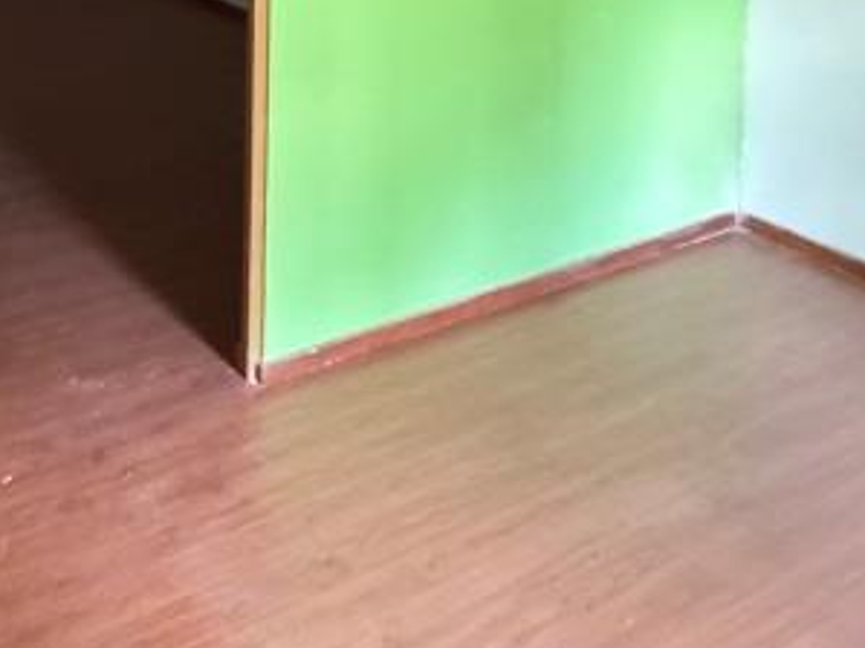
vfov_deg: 25.6
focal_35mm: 48
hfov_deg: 38.2
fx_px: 1199
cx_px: 174
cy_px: -214
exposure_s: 1/40
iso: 1250
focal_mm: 2.22
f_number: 2.2
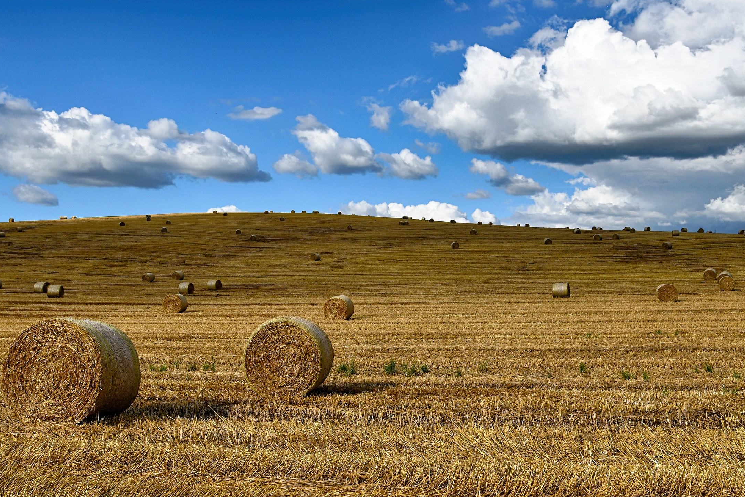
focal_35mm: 40
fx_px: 828
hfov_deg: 48.4
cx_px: 344
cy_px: 263
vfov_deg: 33.4
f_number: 7.1
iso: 100
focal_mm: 24
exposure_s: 1/640
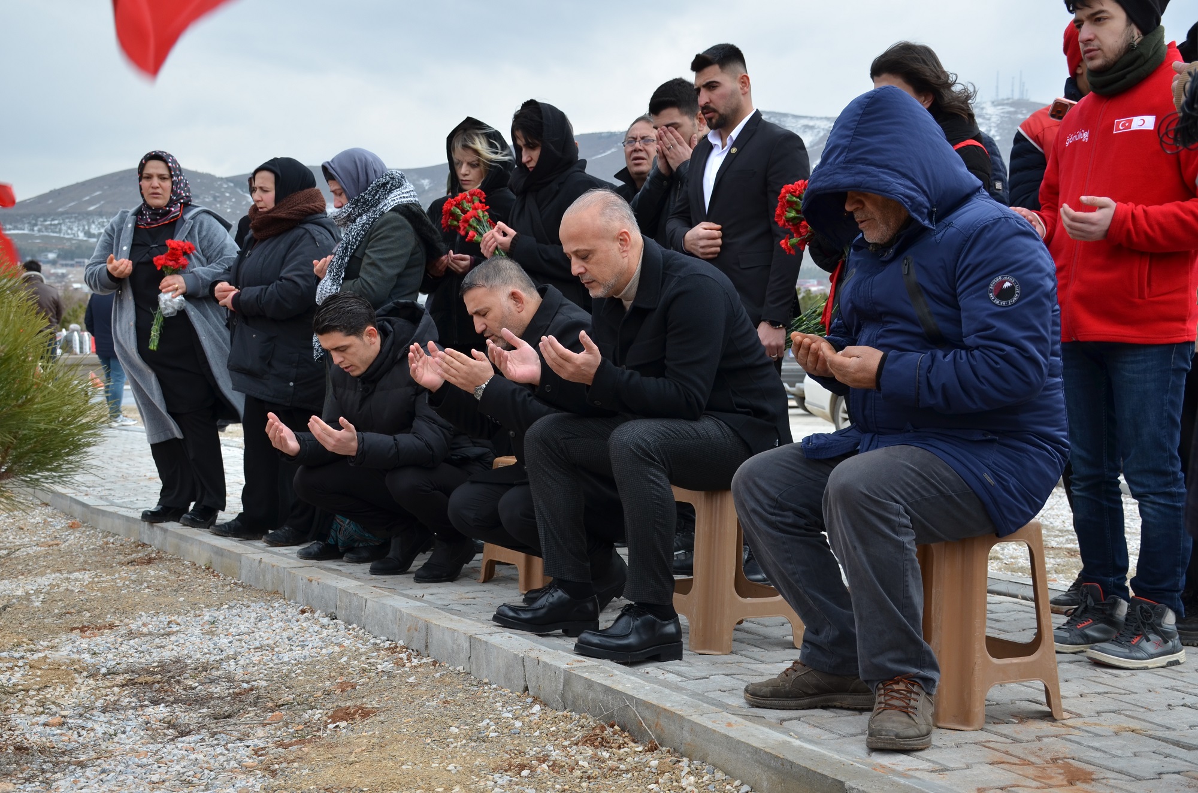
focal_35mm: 48
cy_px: 396
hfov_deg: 41.2
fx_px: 1594
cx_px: 599
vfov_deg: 27.9
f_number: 6.3
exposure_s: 1/160
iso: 200
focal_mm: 32
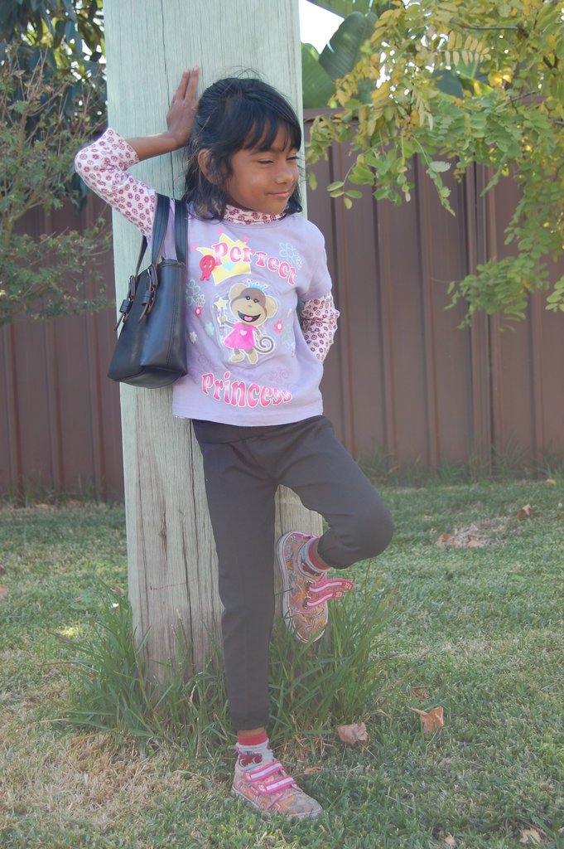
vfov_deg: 35.1
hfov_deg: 23.7
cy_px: 424
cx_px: 282
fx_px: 1342
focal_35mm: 57
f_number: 5.6
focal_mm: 38
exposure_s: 1/125
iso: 200
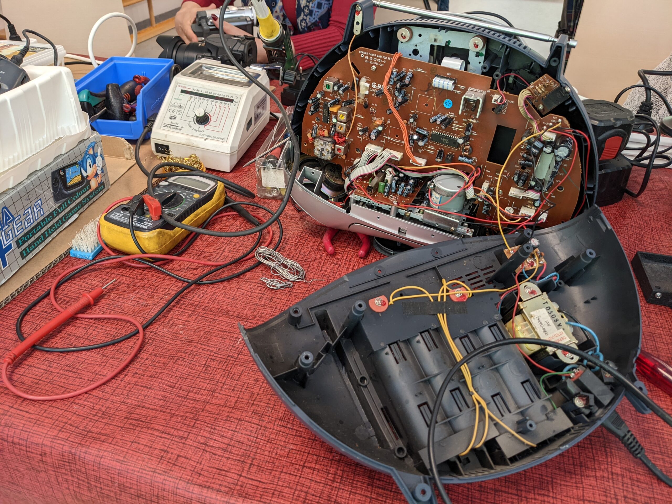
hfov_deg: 65.3
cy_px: 252
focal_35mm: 27
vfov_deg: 51.4
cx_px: 336
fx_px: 524
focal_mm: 4.38
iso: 89
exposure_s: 1/99.9
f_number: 1.73
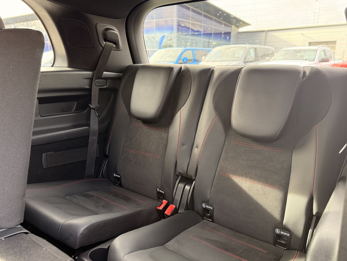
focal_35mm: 27
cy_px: 140
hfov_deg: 65.3
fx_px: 271
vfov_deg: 51.3
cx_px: 181
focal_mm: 6.76
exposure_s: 1/60
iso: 250
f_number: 1.78
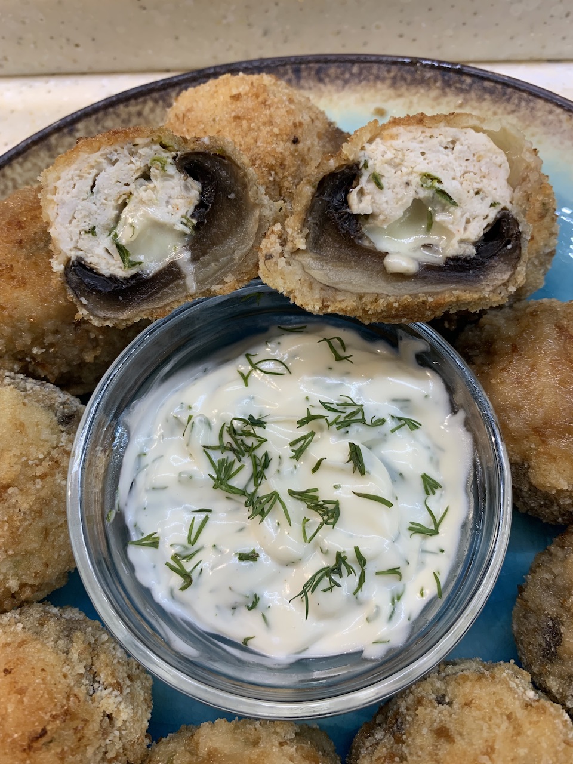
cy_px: 382
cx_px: 286
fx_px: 574
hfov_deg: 53.1
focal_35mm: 26
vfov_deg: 67.3
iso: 100
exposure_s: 1/73
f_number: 1.8
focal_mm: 4.25
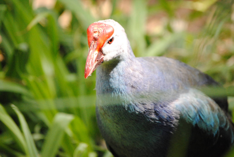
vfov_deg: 4.6
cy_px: 78
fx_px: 1952
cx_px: 117
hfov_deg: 6.9
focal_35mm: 300
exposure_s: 1/500
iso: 1100
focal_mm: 200
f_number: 5.6
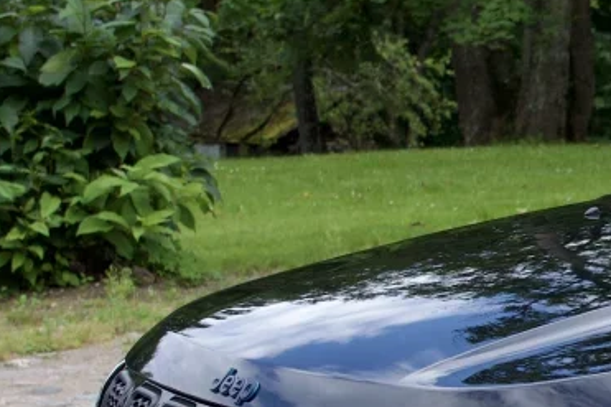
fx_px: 2986
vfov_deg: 7.8
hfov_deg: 10.8
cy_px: 404
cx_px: 1156
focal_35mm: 176
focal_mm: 34
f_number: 6.3
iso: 200
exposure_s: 1/320
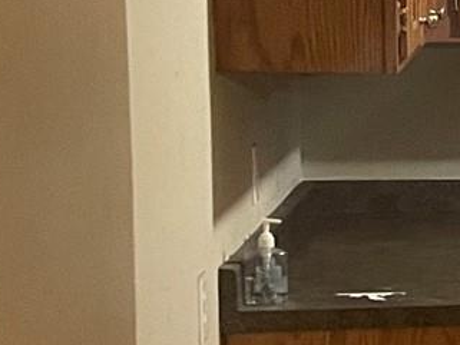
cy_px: 198
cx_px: 1285
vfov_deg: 8.9
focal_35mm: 166
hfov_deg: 9.7
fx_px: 2207
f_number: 1.6
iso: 400
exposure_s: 1/40
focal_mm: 4.2
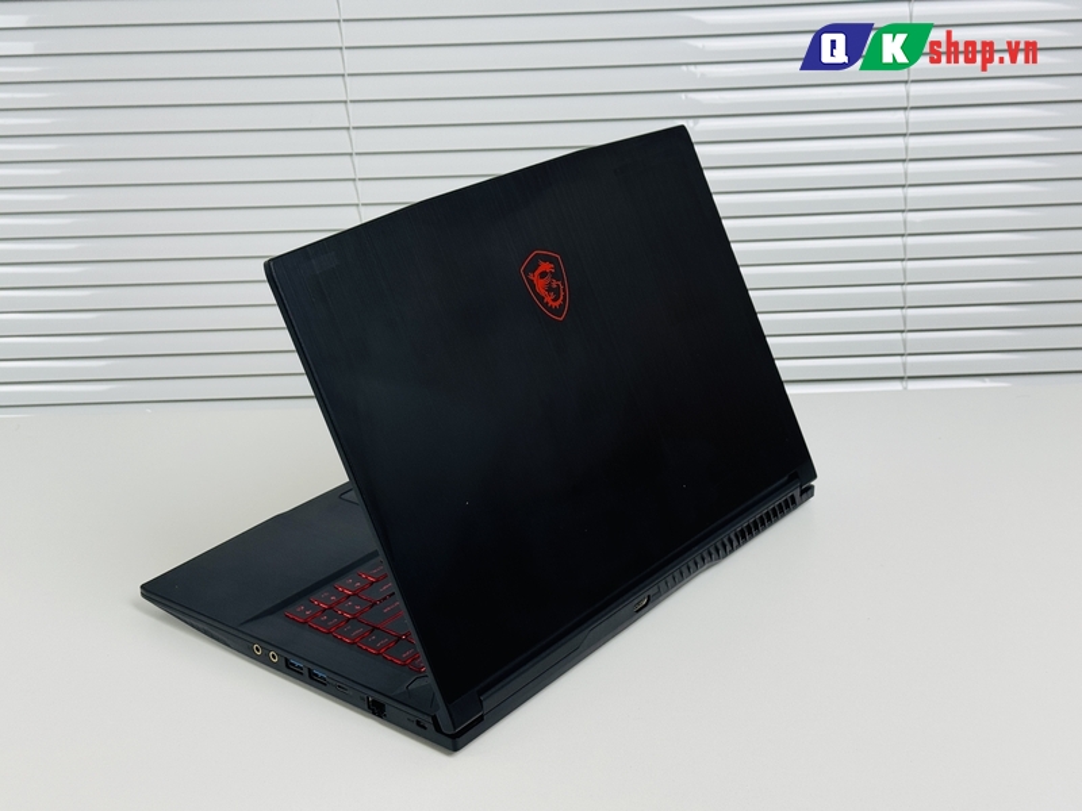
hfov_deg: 39.7
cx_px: 541
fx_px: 1500
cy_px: 406
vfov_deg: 30.3
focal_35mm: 48
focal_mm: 6.76
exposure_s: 1/100
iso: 50
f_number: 1.78
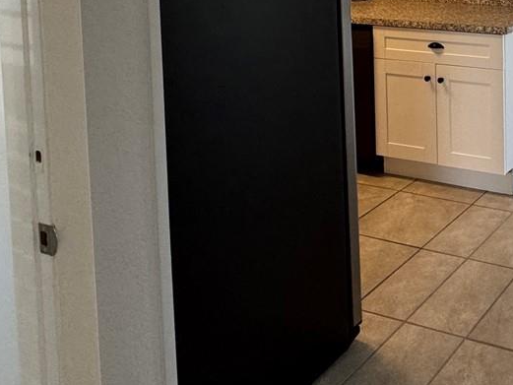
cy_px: -60
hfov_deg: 36.0
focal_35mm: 43
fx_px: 637
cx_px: 588
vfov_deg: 29.5
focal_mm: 2.22
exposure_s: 1/120
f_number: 2.2
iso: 160
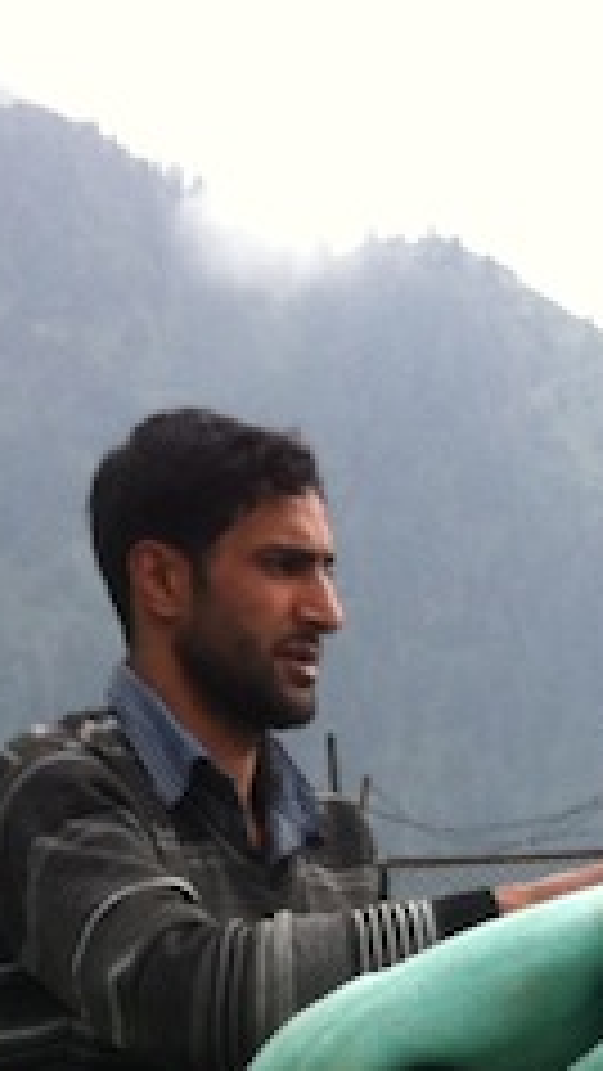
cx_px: 752
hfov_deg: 8.3
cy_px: 1422
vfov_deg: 14.3
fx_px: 4090
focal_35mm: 144
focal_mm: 3.85
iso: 80
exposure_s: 1/656
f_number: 2.8
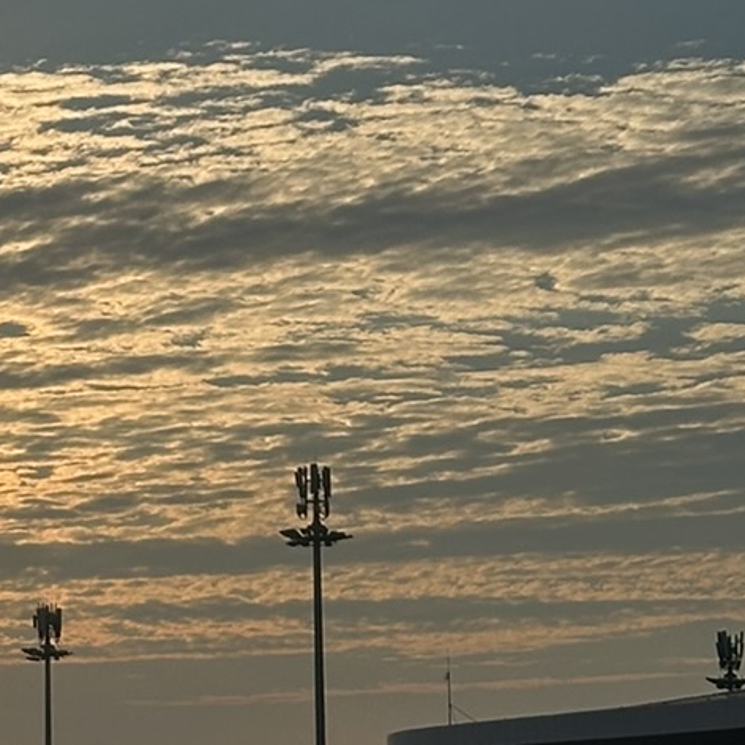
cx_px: -368
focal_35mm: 184
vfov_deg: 9.5
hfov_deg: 9.3
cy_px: 289
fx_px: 4480
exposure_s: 1/8197
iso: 64
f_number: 1.78
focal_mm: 6.86
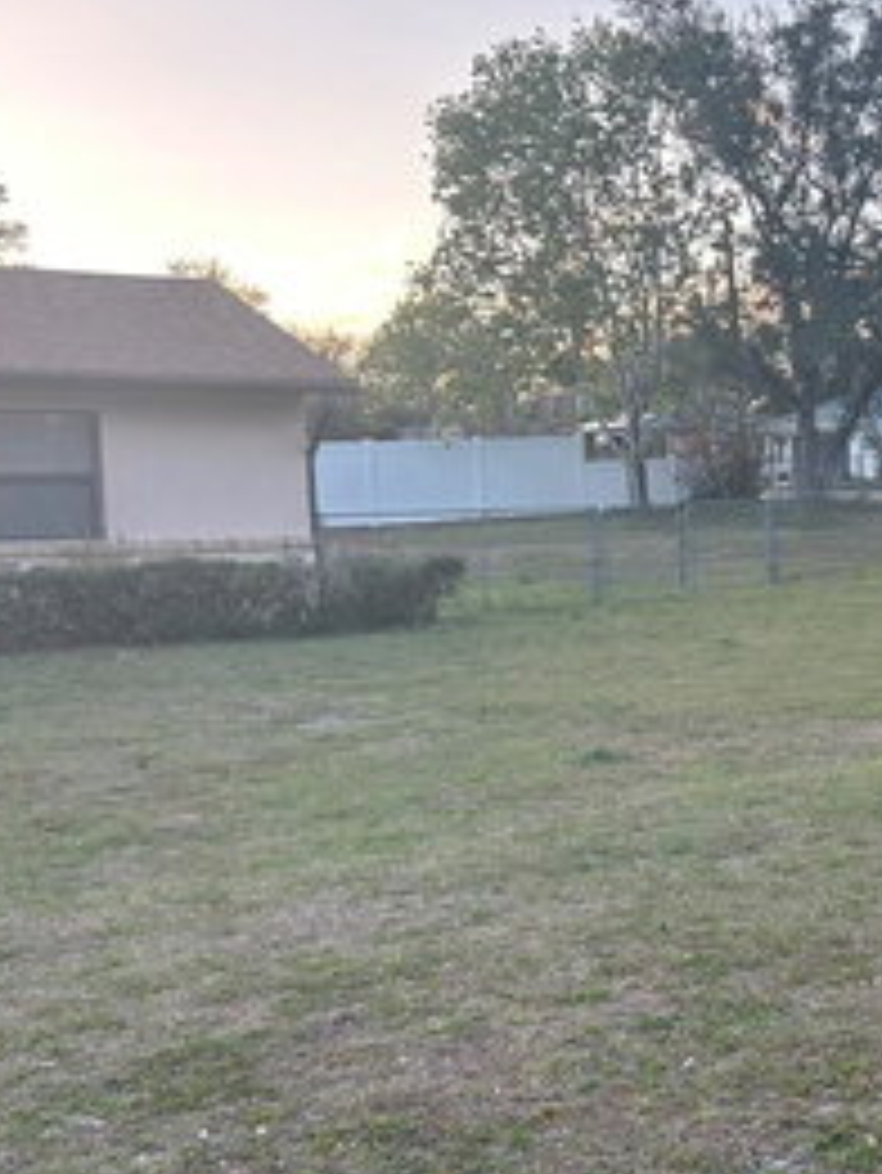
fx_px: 1731
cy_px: 630
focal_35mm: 51
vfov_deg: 37.5
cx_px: 1017
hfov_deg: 26.0
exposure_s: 1/387
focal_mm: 5.7
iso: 50
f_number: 1.5
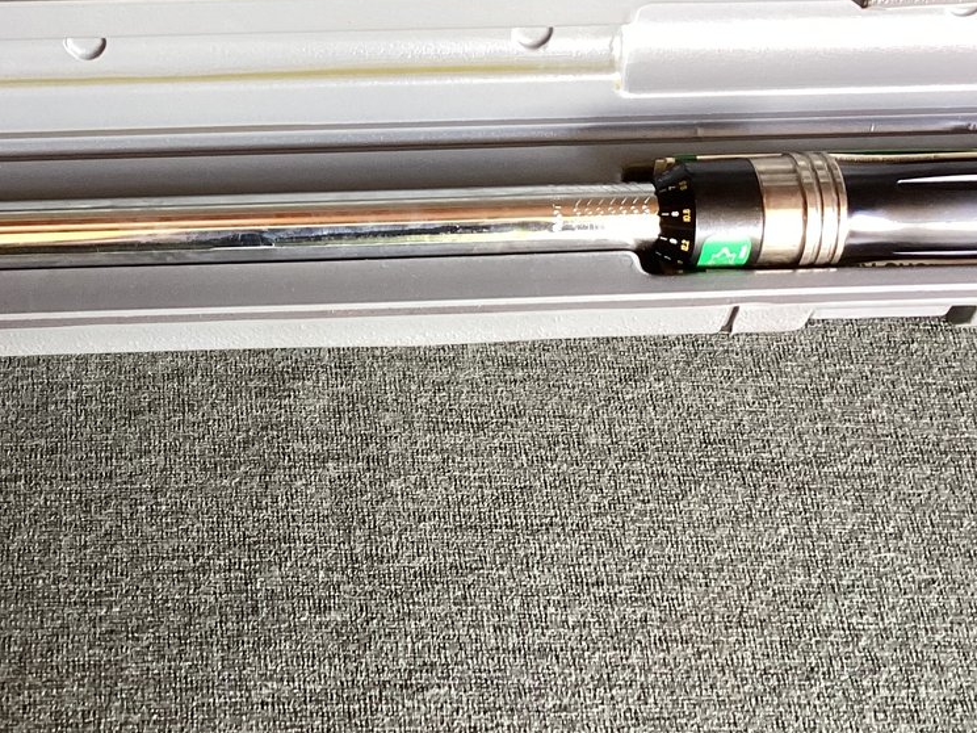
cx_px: 279
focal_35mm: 63
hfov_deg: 30.4
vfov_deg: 23.0
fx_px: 1778
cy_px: 167
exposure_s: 1/50
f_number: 2.4
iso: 160
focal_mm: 3.3
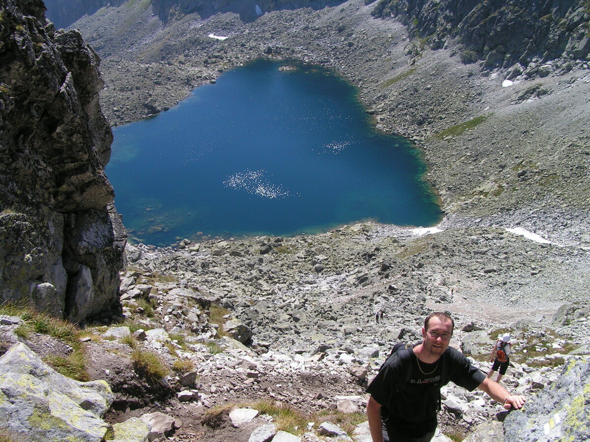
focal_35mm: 38
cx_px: 295
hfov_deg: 49.0
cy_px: 221
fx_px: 648
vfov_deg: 37.7
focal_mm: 6.3
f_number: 5.6
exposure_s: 1/320
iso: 50
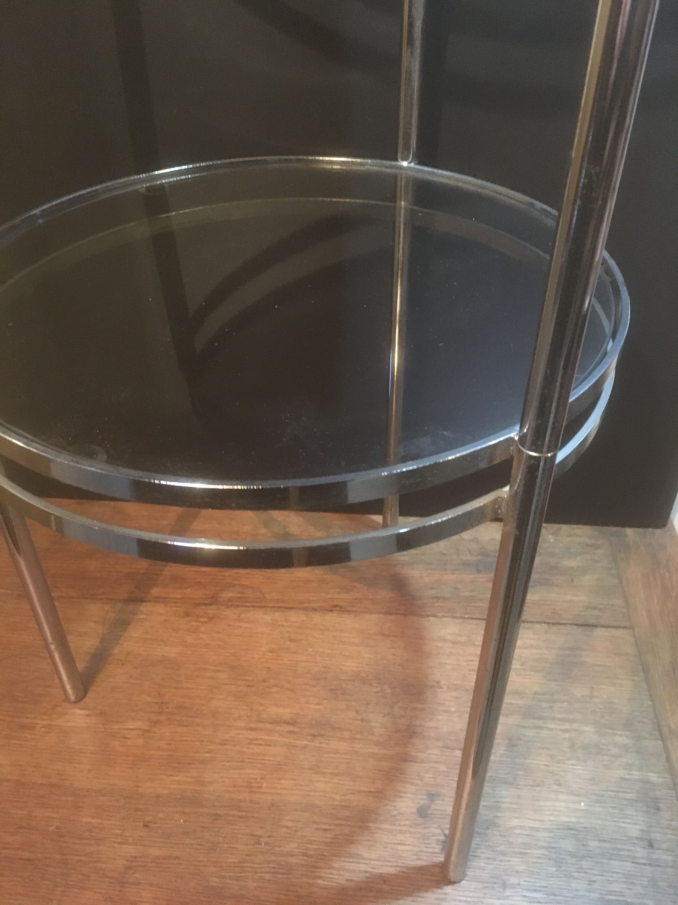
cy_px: 452
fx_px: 757
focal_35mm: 29
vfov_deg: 61.7
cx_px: 339
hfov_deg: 48.2
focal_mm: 4.15
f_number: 2.2
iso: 500
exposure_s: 1/17
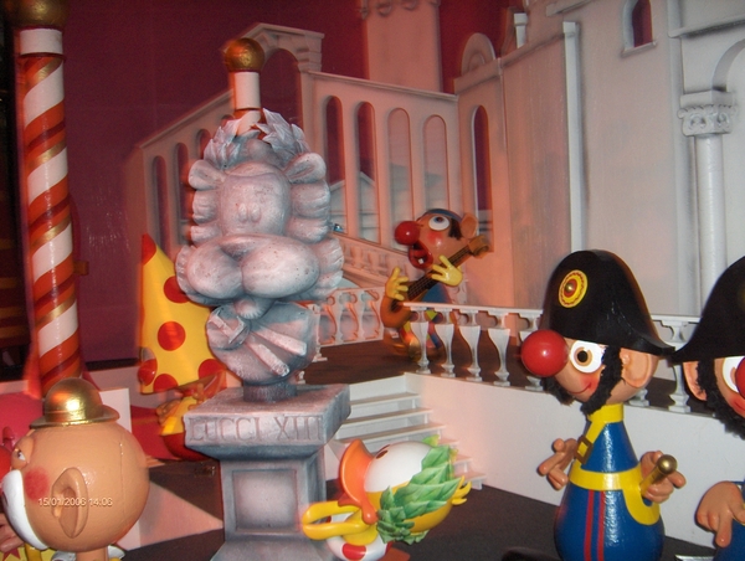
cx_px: 372
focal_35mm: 39
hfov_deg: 47.8
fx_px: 841
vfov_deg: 36.9
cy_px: 280
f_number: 2.8
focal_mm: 8
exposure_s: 1/60
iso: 100
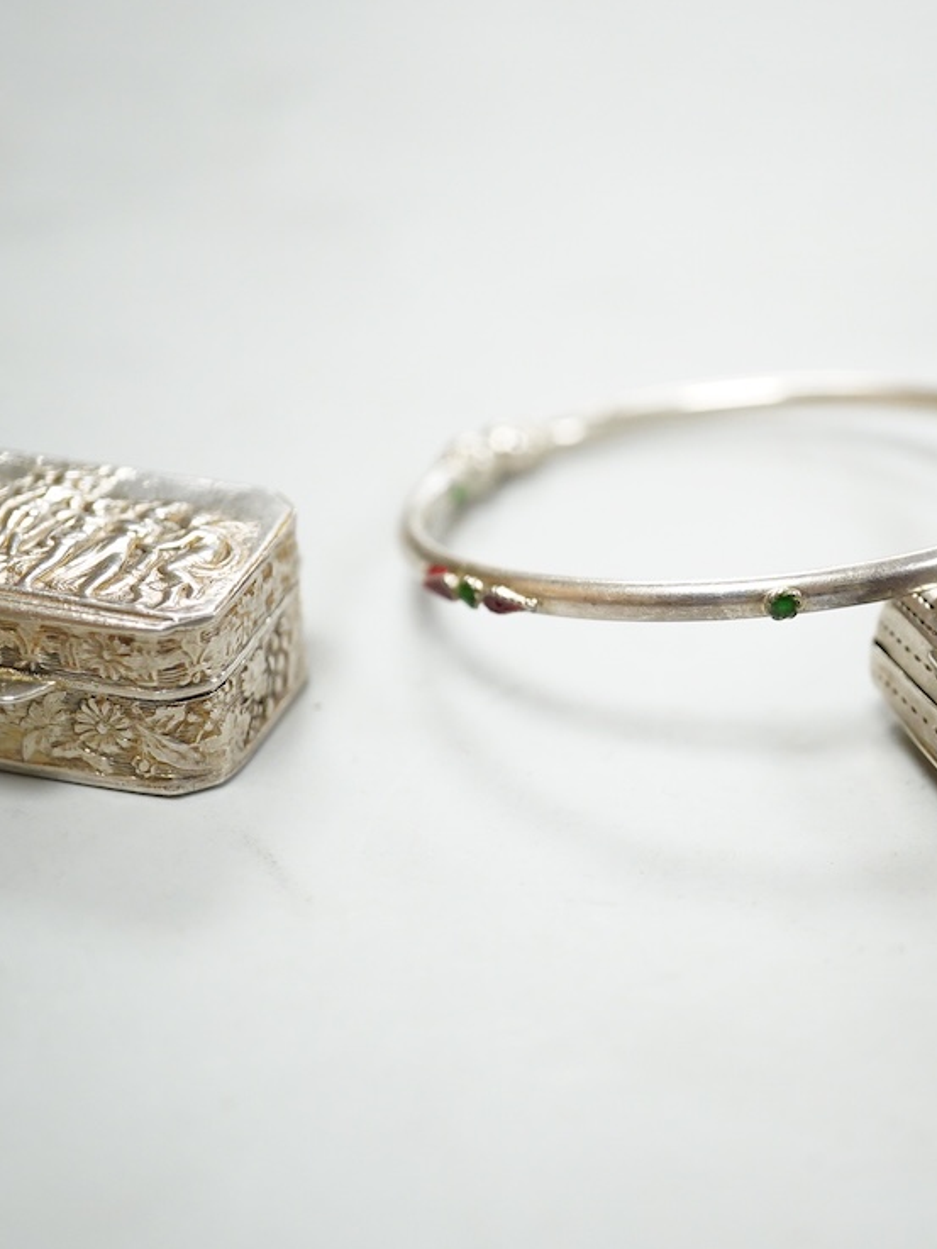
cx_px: 696
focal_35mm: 66
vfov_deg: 29.4
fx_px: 2381
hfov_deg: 22.1
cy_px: 615
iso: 2500
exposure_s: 1/400
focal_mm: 30
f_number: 4
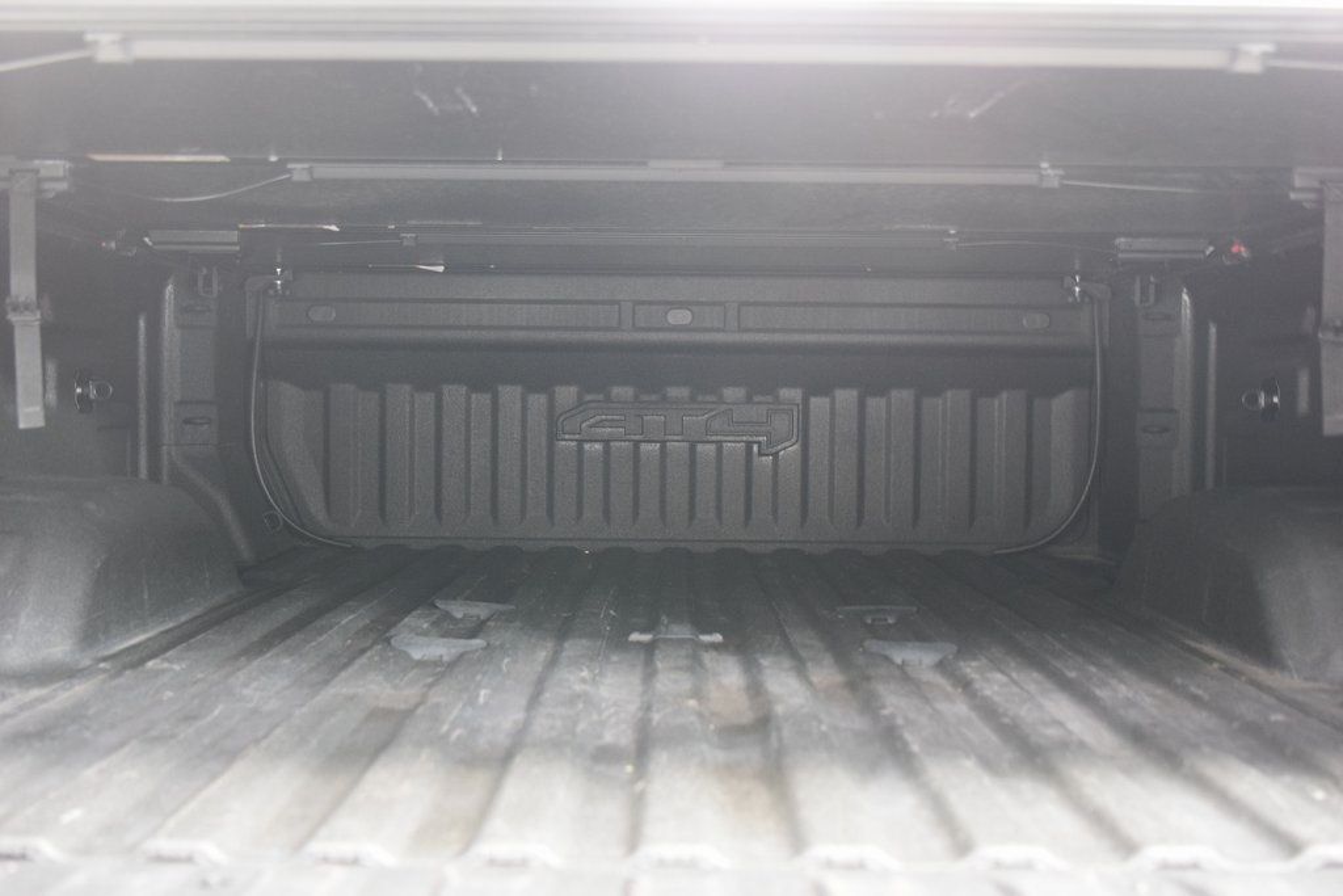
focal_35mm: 44
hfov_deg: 45.0
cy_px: 448
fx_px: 1623
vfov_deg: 30.9
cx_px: 672
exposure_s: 1/5
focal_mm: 29
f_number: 2.8
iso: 1600
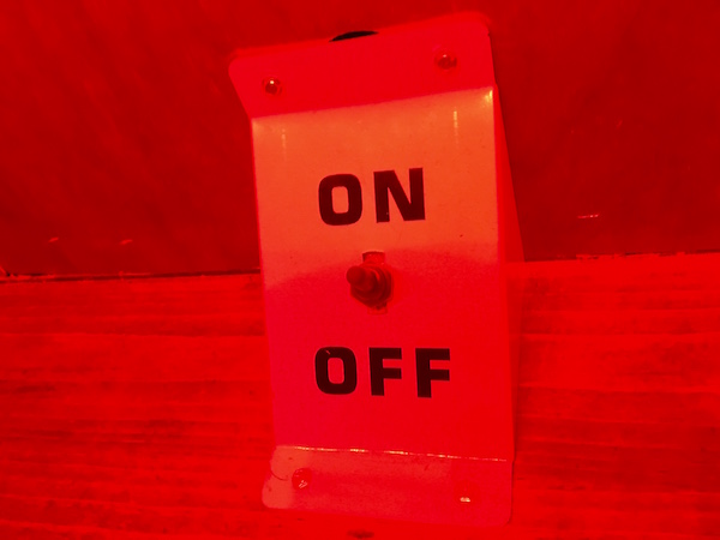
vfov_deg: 48.2
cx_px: 360
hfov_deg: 61.7
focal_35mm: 29
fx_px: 603
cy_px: 270
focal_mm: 4.15
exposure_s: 1/15
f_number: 2.2
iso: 400
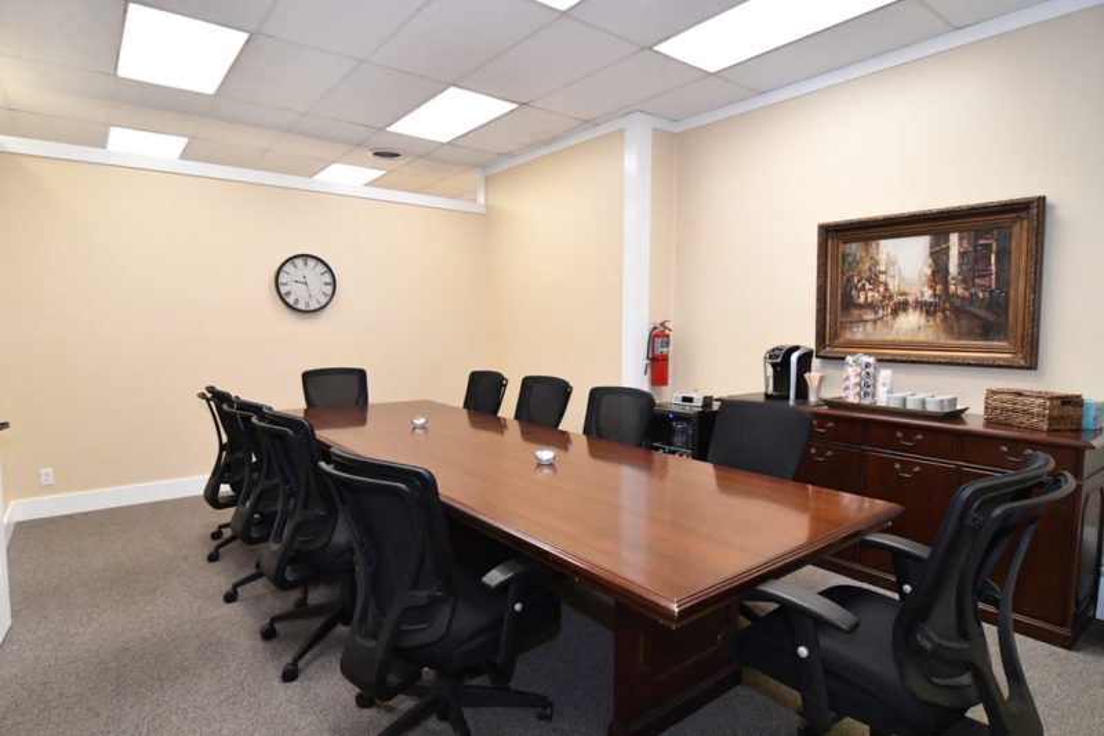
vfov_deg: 67.4
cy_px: 368
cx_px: 552
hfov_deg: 90.0
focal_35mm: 18
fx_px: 552
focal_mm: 12
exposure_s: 1/250
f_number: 7.1
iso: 8000
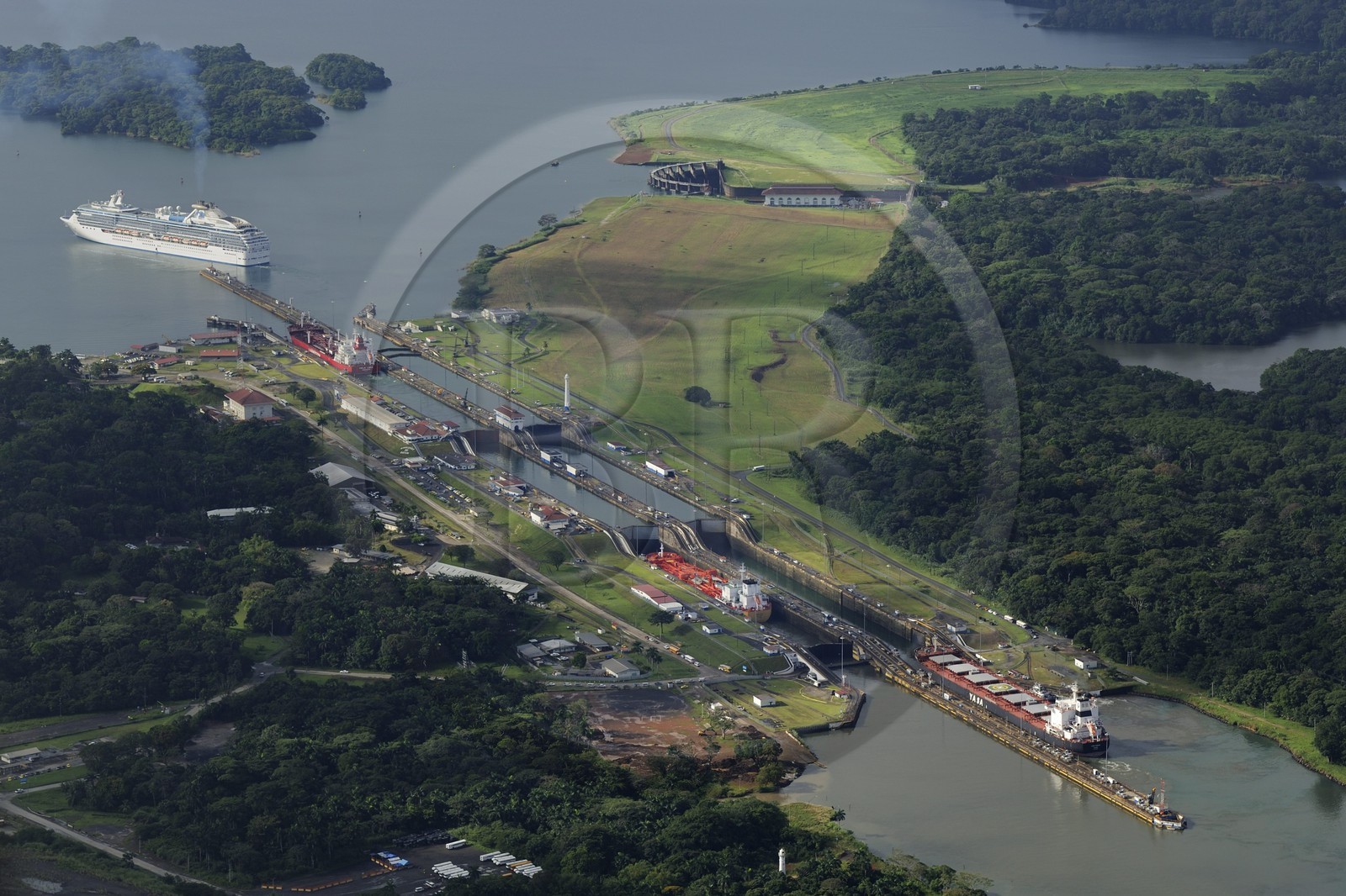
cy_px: 448
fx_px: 3813
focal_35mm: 102
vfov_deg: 13.4
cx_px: 673
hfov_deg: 20.0
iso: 200
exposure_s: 1/640
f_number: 7.1
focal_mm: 102
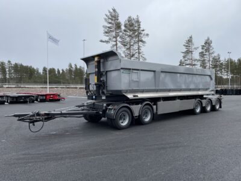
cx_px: 120
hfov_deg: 67.3
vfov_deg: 53.1
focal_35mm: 26
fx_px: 181
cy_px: 90
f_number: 1.6
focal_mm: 4.2
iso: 32
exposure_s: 1/1916
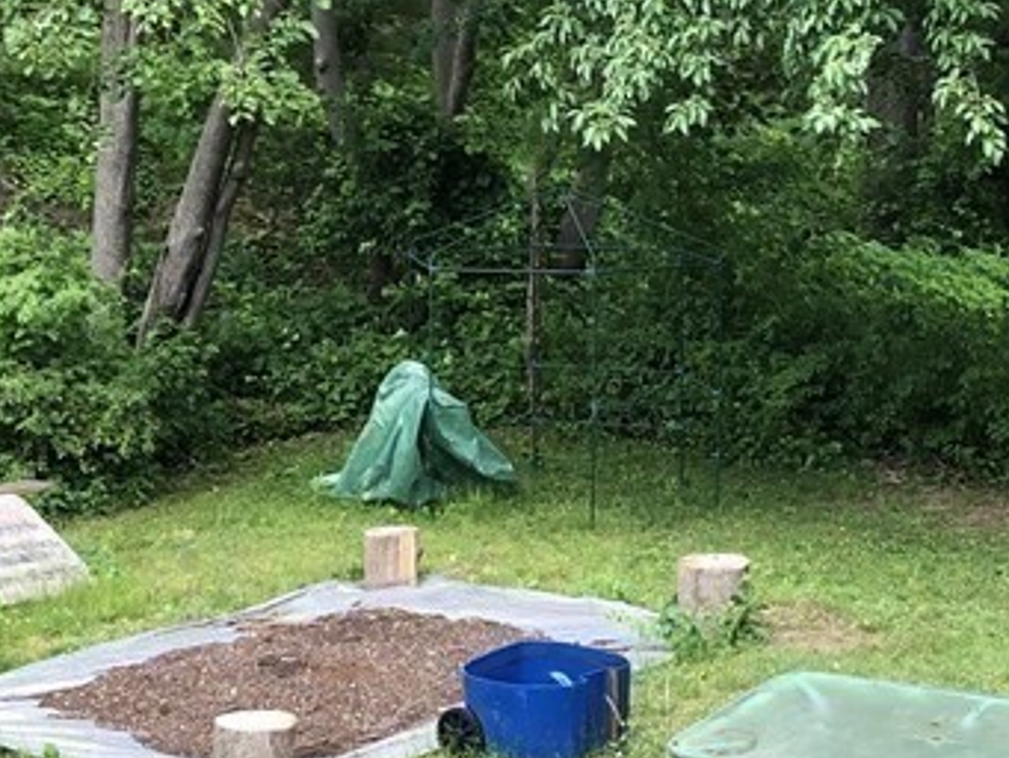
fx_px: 2449
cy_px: 435
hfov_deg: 23.2
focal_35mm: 84
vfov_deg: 17.6
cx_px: 630
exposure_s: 1/120
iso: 32
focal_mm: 4
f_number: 1.8
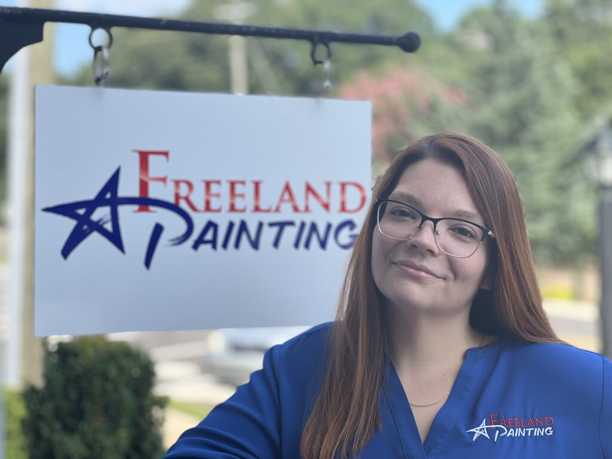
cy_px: 230
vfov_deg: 19.1
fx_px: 1361
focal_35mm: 77
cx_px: 306
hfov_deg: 25.3
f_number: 2.8
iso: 32
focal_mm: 9
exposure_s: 1/229
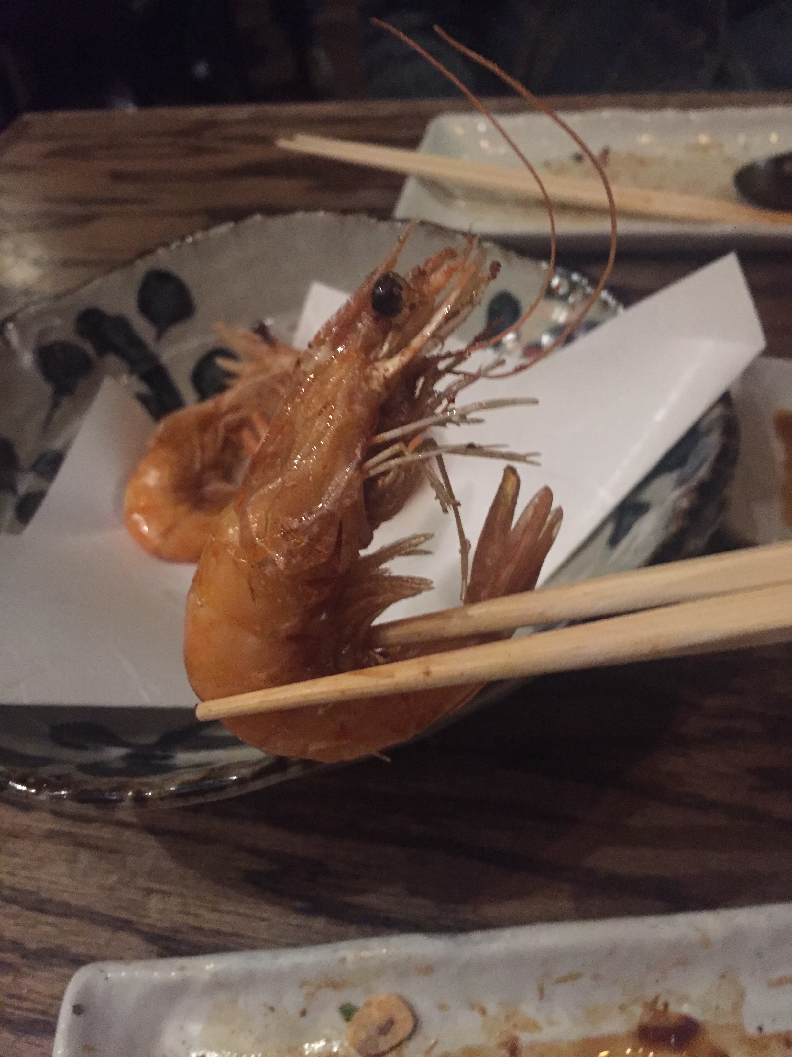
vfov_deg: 61.7
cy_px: 528
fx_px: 885
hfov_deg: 48.2
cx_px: 396
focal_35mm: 29
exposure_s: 1/15
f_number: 2.2
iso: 400
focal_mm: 4.15
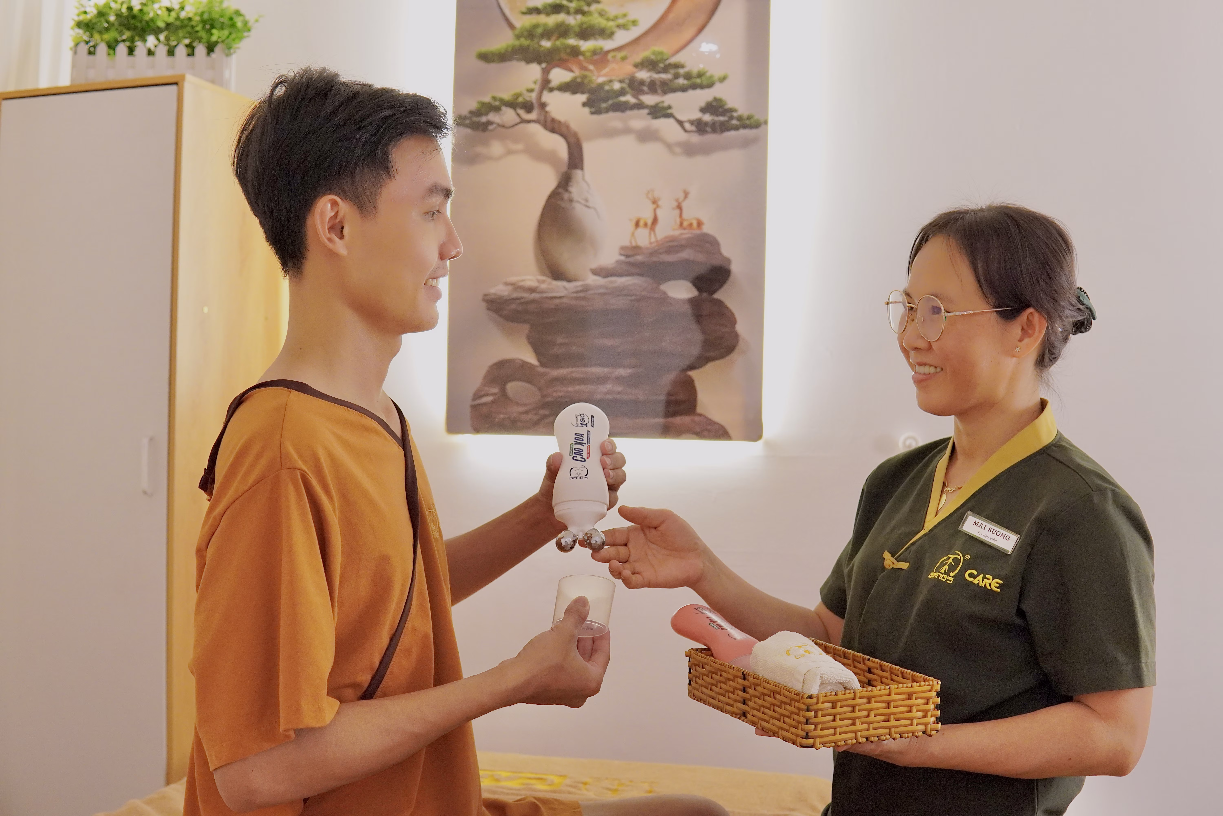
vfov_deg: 29.9
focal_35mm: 45
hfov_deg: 43.6
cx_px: 612
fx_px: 1529
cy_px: 408
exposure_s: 1/200
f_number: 4
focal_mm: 30
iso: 2000
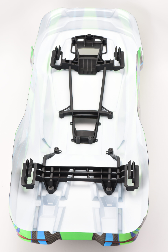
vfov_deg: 23.9
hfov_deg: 16.1
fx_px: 594
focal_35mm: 85
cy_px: 126
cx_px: 84
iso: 2000
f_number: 10
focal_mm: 85
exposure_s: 1/100
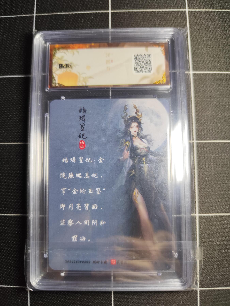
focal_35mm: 23
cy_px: 153
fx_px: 204
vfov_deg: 73.9
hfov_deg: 58.9
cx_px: 115
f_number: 1.65
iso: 320
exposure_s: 1/100
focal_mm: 6.14
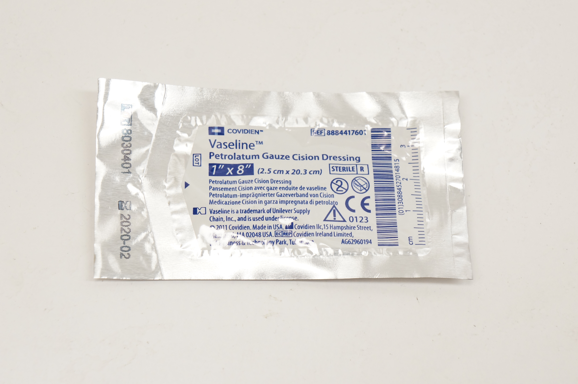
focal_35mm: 82
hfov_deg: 24.6
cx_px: 289
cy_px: 192
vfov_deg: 16.5
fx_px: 1323
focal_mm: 55
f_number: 8
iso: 800
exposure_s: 1/100
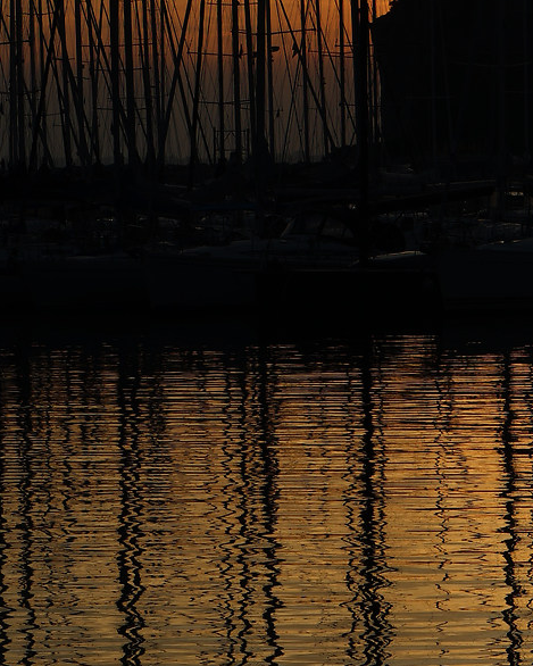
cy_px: 147
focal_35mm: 242
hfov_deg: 6.4
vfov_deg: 8.0
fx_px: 4771
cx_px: 641
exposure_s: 1/250
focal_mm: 63
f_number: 9
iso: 64
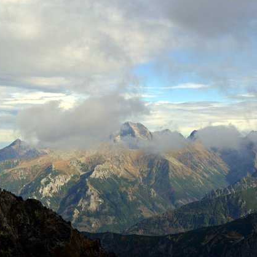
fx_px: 476
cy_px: 129
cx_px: 149
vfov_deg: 30.2
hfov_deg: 30.2
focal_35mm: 57
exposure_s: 1/250
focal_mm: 29
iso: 100
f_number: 8
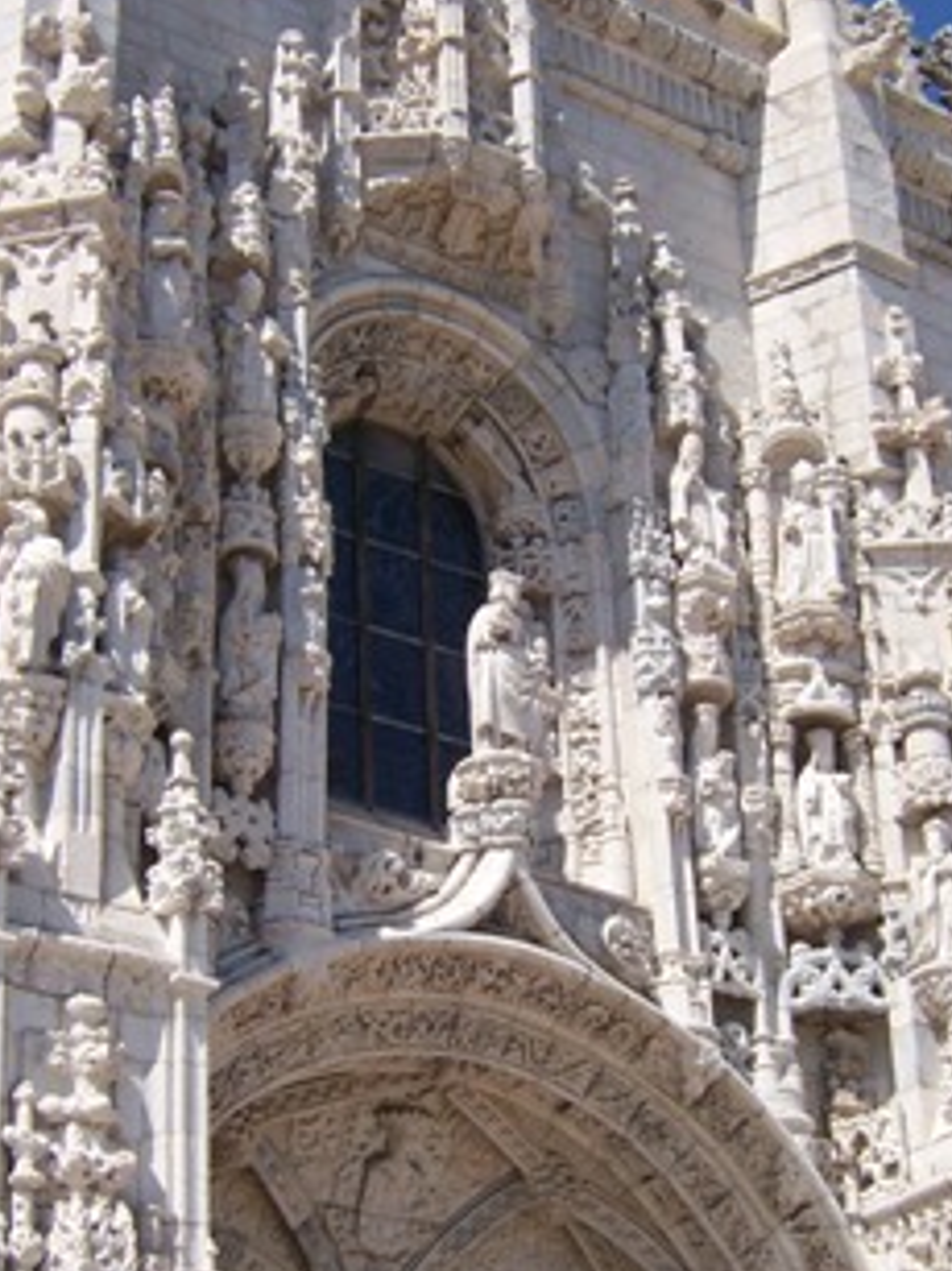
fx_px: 2752
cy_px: 733
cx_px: 472
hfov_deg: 19.6
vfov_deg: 26.0
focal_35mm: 75
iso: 80
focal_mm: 6
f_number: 4.5
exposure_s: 1/640
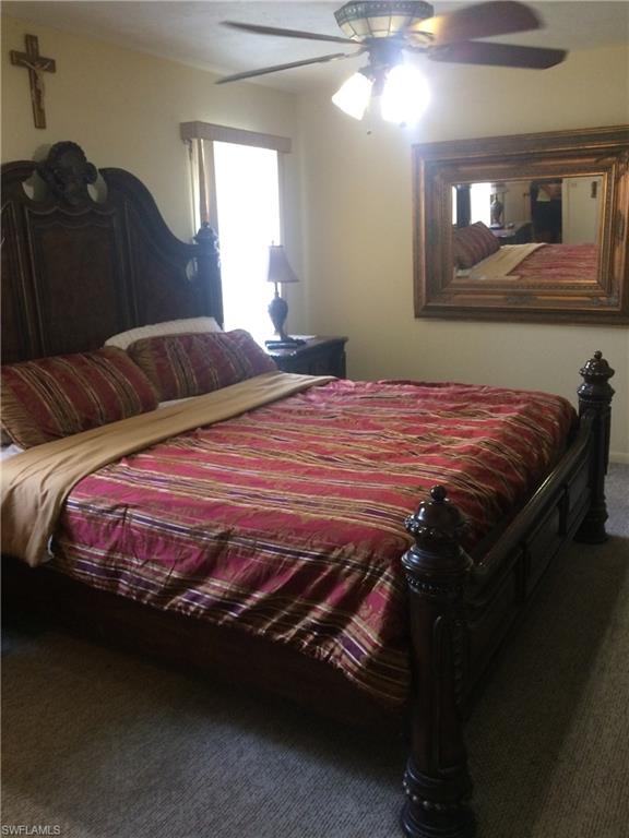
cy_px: 419
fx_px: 703
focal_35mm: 29
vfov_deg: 61.7
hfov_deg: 48.2
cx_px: 314
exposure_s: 1/30
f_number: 2.2
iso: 160
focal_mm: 4.15
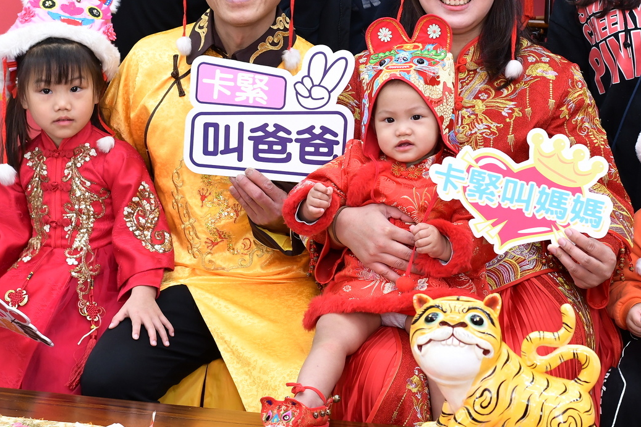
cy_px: 112
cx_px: 424
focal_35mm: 81
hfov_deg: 24.9
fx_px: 1442
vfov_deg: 16.8
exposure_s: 1/200
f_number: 4.5
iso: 800
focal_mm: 35
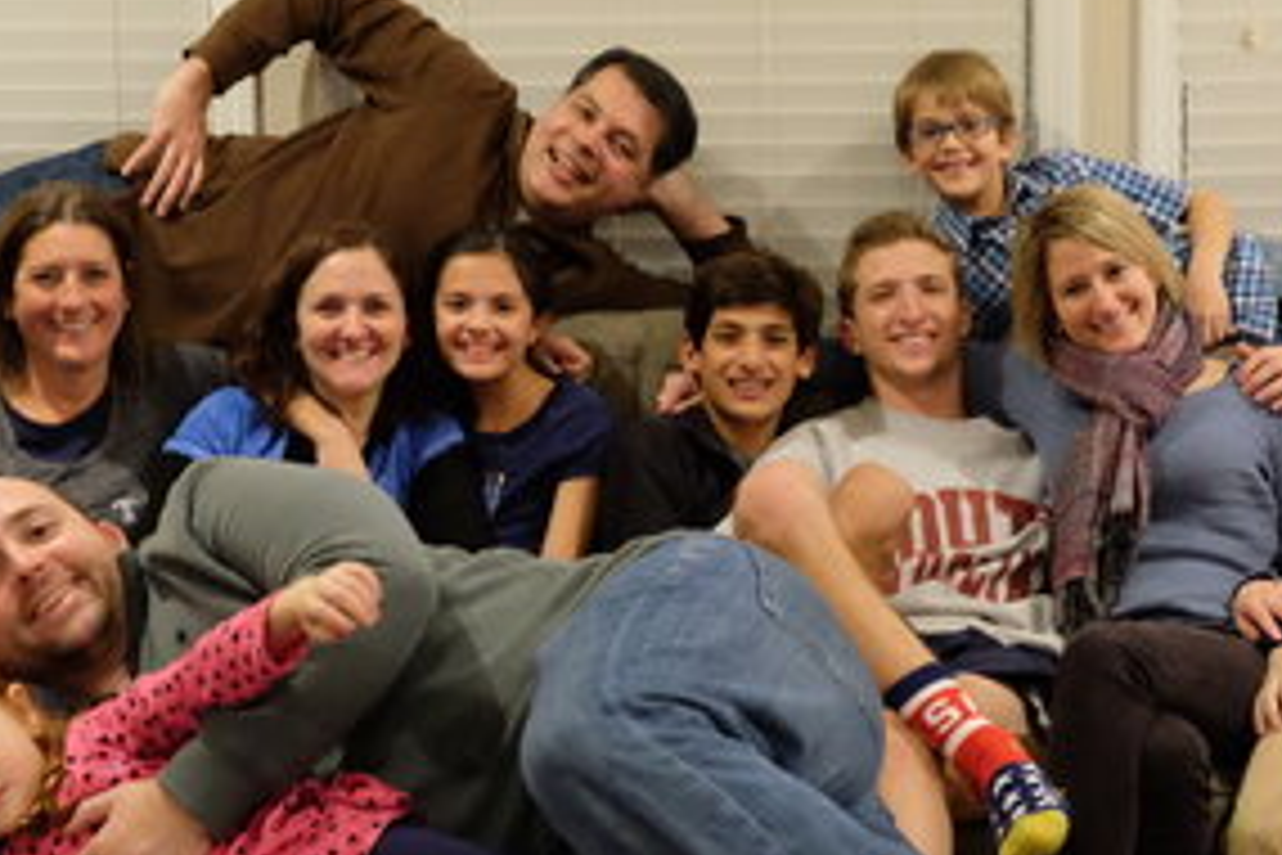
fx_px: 2635
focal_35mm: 74
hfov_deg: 27.3
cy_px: 349
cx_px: 571
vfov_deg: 18.4
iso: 6400
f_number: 4
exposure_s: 1/60
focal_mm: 22.3
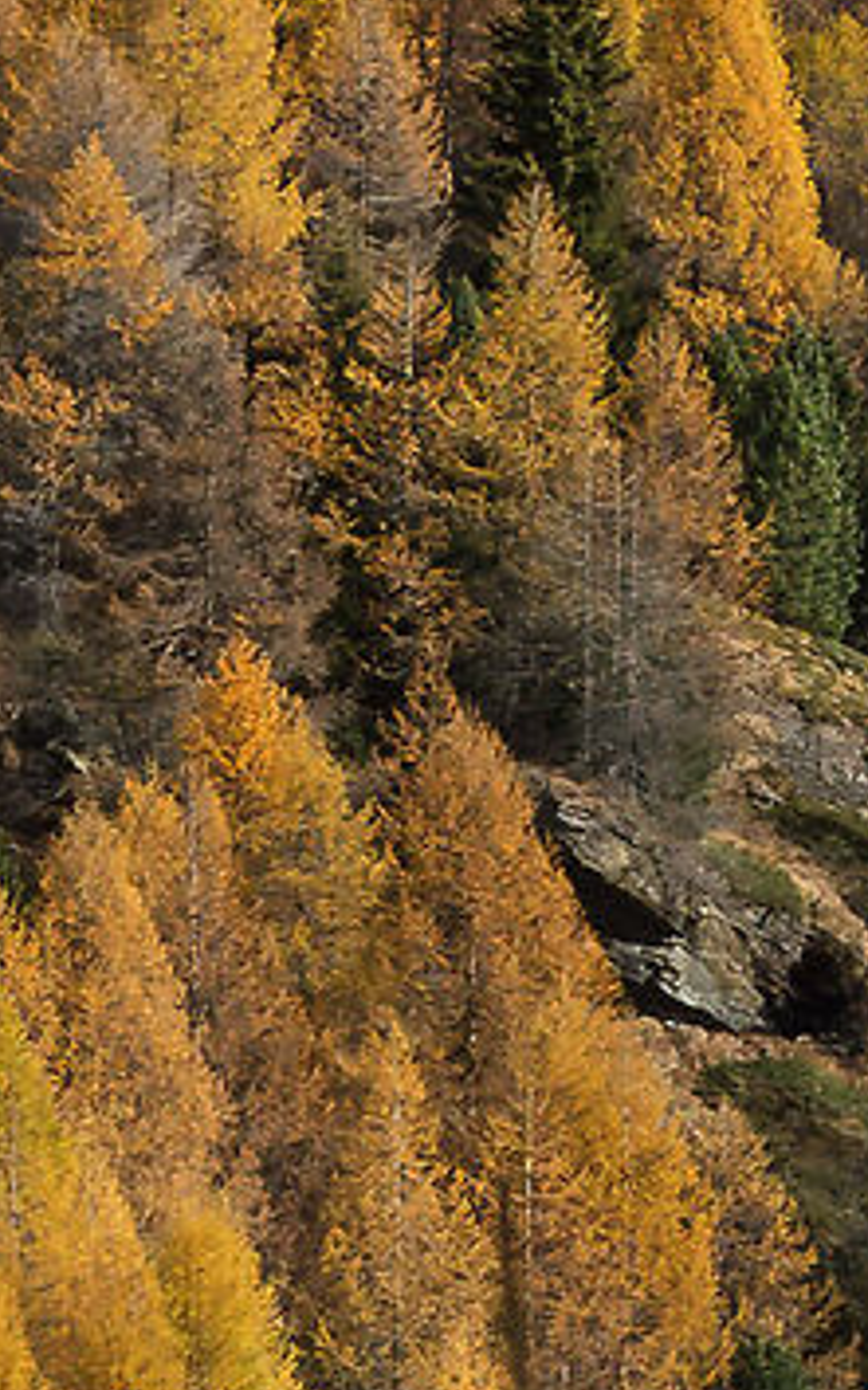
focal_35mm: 642
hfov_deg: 2.0
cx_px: -644
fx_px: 24319
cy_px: 1284
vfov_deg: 3.3
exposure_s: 1/250
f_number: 13
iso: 320
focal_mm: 62
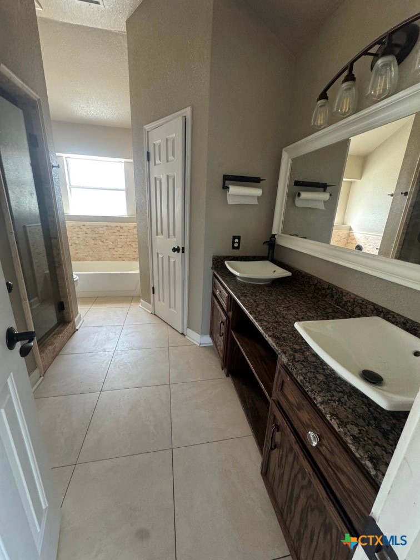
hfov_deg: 85.7
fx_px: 226
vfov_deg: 102.1
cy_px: 280
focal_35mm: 14
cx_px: 210
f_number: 2.2
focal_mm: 2.22
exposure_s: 1/60
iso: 500
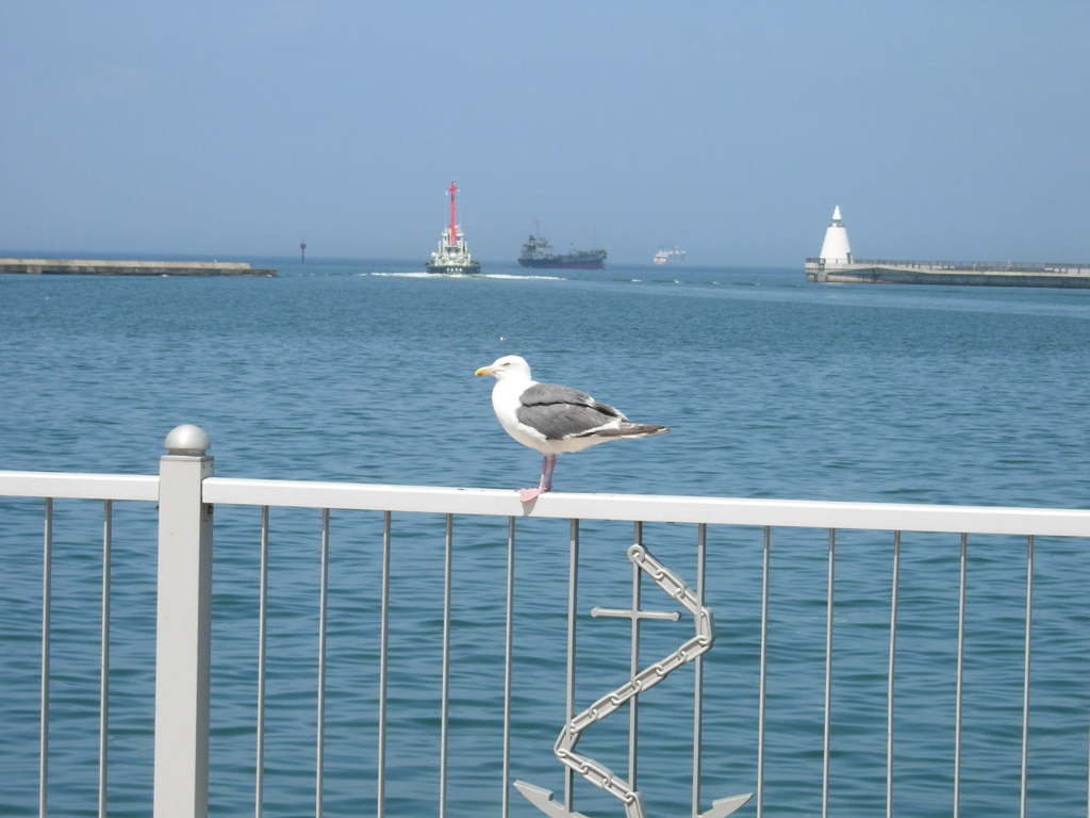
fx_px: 3558
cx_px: 545
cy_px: 409
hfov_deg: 17.4
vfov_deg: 13.1
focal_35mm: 113
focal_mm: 23.4
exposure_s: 1/287
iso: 79
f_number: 8.2
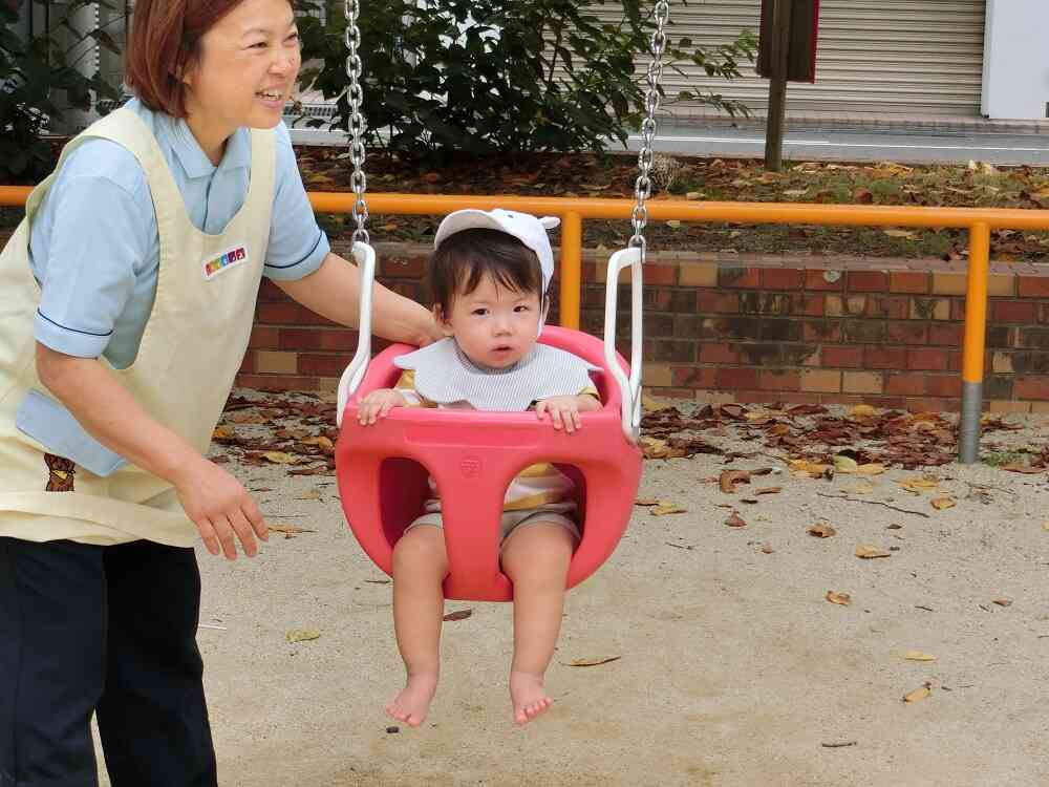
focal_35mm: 93
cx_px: 524
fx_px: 2818
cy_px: 394
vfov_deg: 15.9
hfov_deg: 21.1
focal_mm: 16.5
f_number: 5.6
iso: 200
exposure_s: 1/250
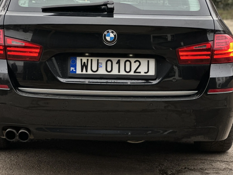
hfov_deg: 17.7
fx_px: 747
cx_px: 108
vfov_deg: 13.3
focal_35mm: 111
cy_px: 83
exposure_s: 1/121
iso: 125
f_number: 2.8
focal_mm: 9
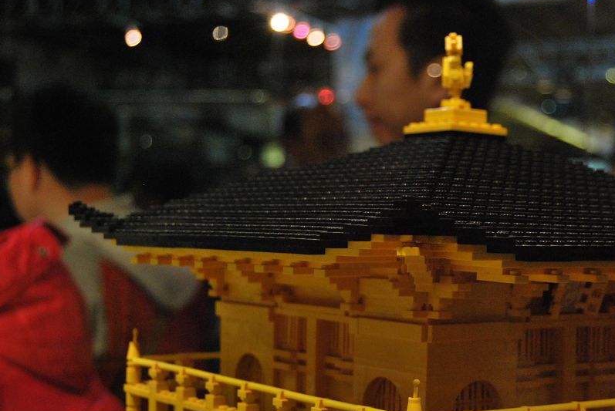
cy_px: 295
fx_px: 1197
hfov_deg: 28.6
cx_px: 424
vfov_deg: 19.4
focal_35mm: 70
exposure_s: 1/25
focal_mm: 32
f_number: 4.5
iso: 800
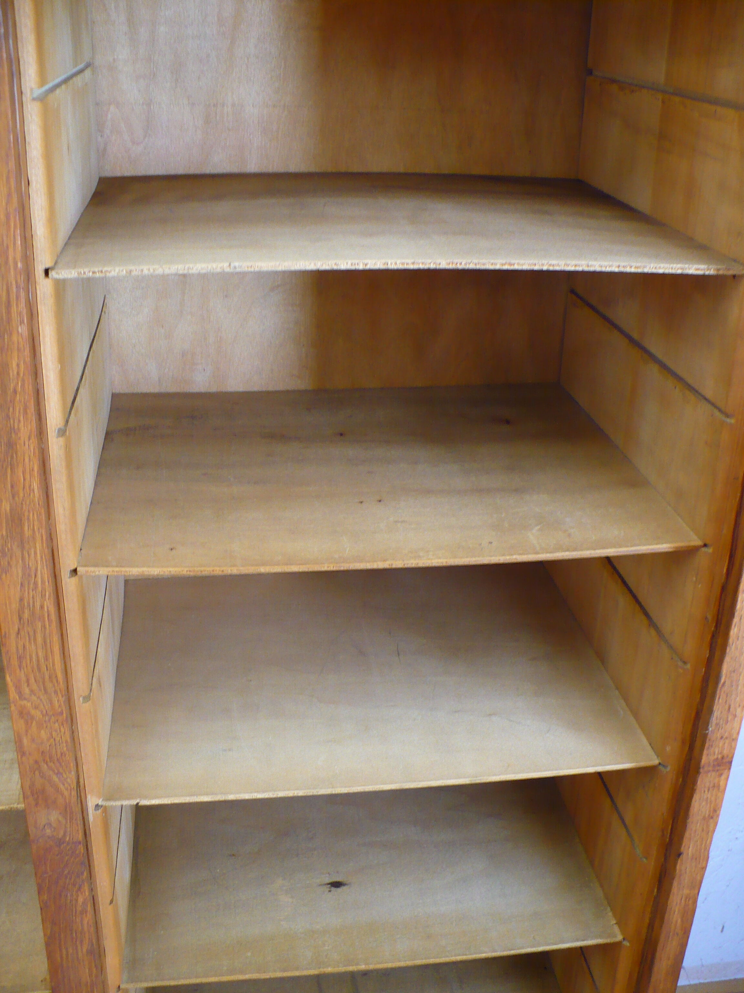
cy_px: 496
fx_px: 1060
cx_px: 372
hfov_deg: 38.7
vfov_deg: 50.1
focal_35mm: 37
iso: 200
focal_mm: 6.1
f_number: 2.8
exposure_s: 1/8
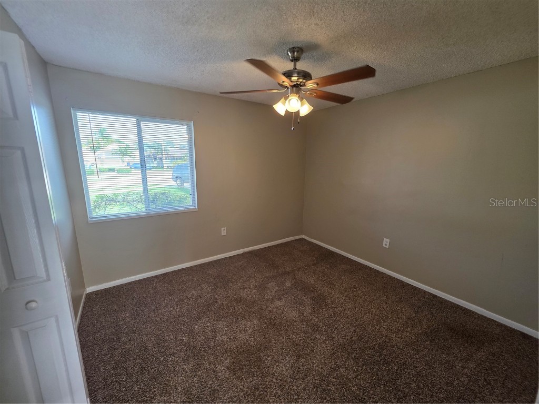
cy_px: 202
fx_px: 202
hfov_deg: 106.2
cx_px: 270
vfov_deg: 89.9
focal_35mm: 13
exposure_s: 1/120
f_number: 1.9
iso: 100
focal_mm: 2.2
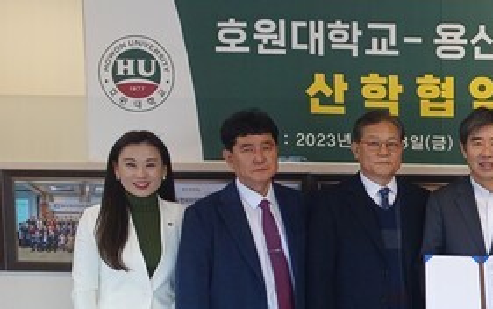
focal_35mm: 52
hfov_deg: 34.7
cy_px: 212
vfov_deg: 24.8
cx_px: 512
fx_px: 699
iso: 125
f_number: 1.8
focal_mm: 5.06
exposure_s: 1/60
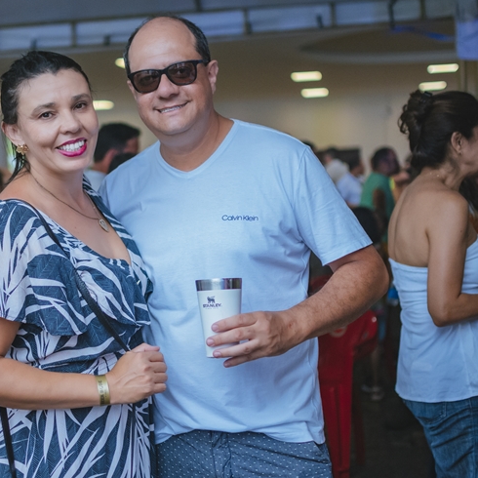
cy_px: 239
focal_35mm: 68
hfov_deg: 25.4
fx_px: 1057
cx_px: 169
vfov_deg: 25.5
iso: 2500
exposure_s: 1/2500
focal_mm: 35
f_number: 2
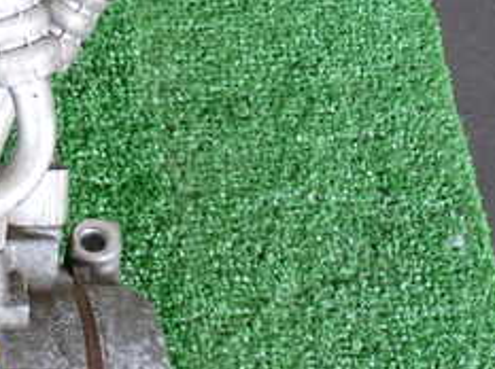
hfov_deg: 18.8
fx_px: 1399
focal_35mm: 98
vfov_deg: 14.9
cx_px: -127
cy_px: 303
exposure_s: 1/40
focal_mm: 6.83
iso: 200
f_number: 2.7
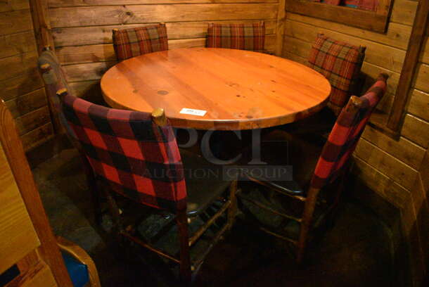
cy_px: 144
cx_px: 214
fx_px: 322
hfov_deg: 67.3
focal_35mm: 27
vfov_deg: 48.0
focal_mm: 18
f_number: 3.5
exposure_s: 1/50
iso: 12800
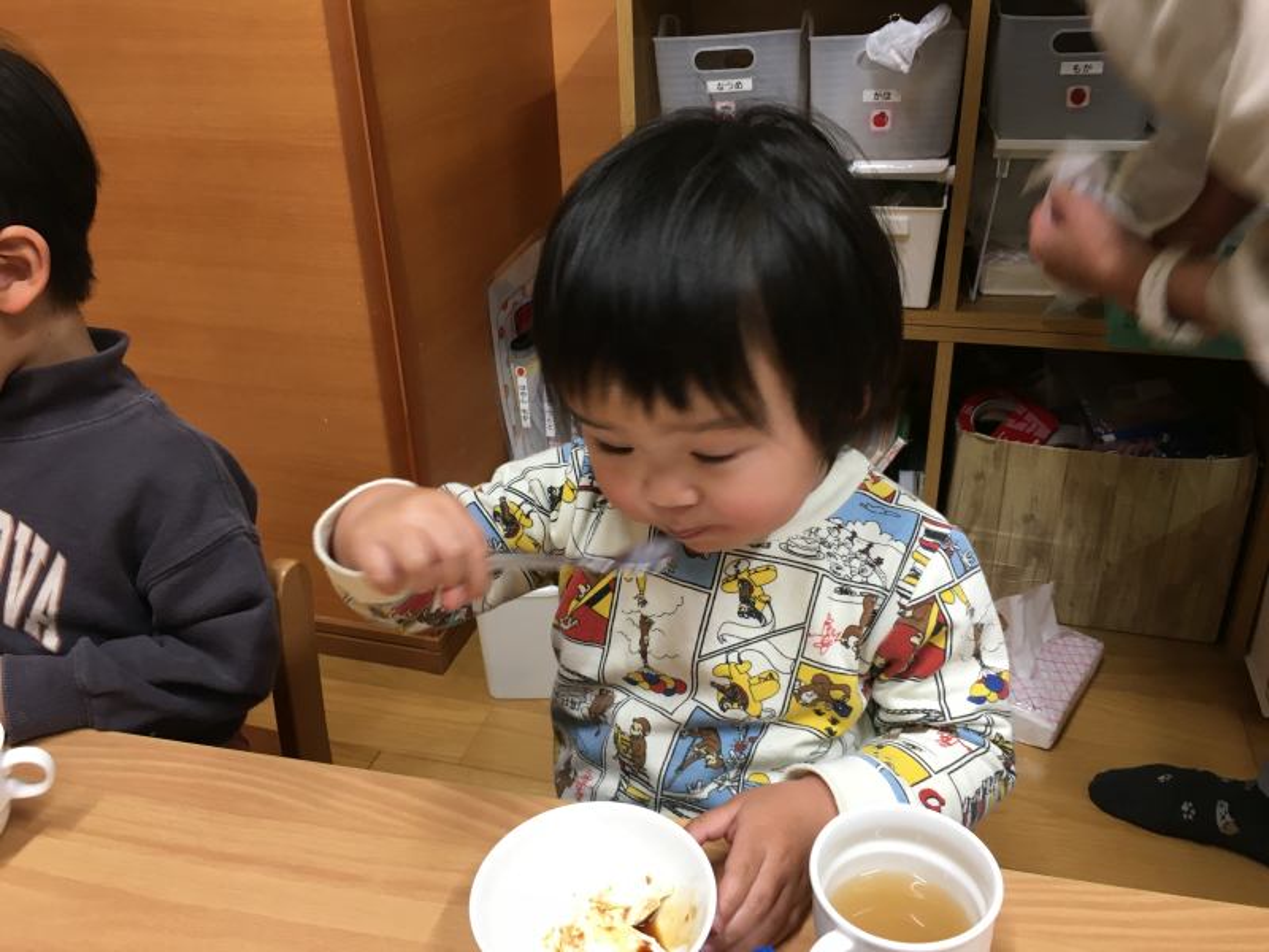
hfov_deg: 61.7
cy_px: 476
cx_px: 634
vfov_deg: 48.2
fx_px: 1063
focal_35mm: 29
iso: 50
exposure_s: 1/30
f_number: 2.2
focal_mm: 4.15
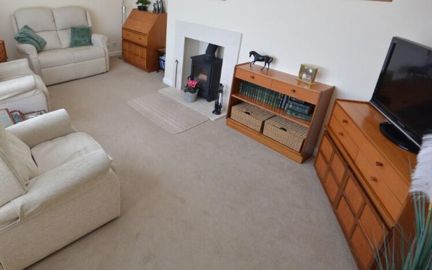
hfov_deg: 80.2
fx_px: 247
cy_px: 87
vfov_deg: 55.9
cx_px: 153
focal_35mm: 21
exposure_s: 1/50
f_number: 8
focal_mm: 10
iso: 400
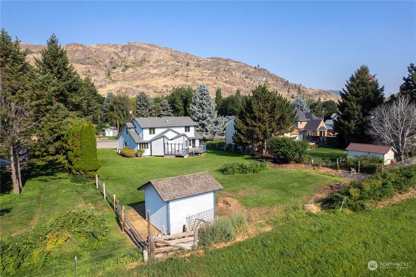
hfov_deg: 78.6
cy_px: 138
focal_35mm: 22
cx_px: 208
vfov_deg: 57.2
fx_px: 254
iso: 100
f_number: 2.8
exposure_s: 1/3000
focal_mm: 8.38
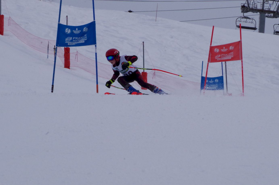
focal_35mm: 351
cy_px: 91
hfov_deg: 5.9
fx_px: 2714
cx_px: 146
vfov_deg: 3.9
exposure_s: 1/1250
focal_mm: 180
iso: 1600
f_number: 20
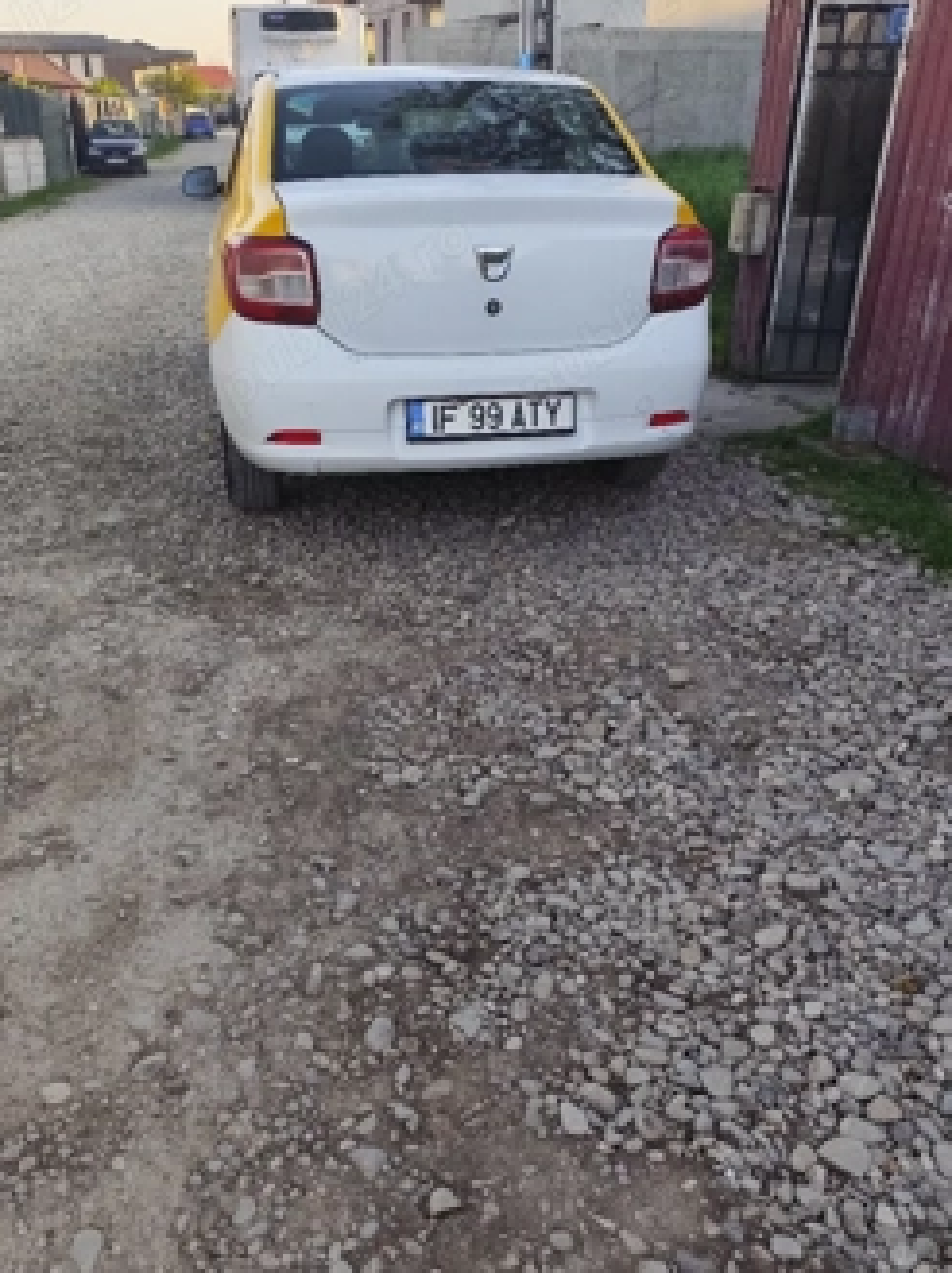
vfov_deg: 63.5
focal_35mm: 28
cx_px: 422
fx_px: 1029
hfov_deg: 49.6
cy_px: 662
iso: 50
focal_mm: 6.19
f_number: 1.65
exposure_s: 1/222
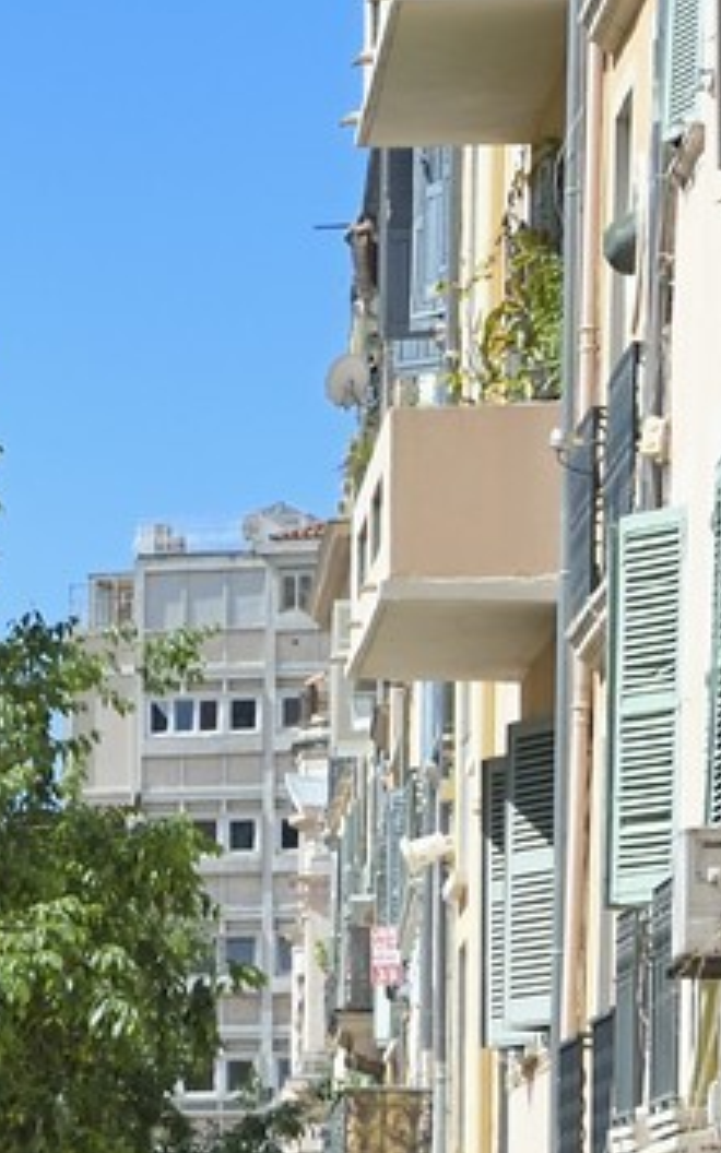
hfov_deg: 5.0
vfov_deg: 8.6
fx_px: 7577
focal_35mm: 241
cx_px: -1773
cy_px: 1286
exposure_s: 1/640
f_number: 7.1
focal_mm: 52
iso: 200
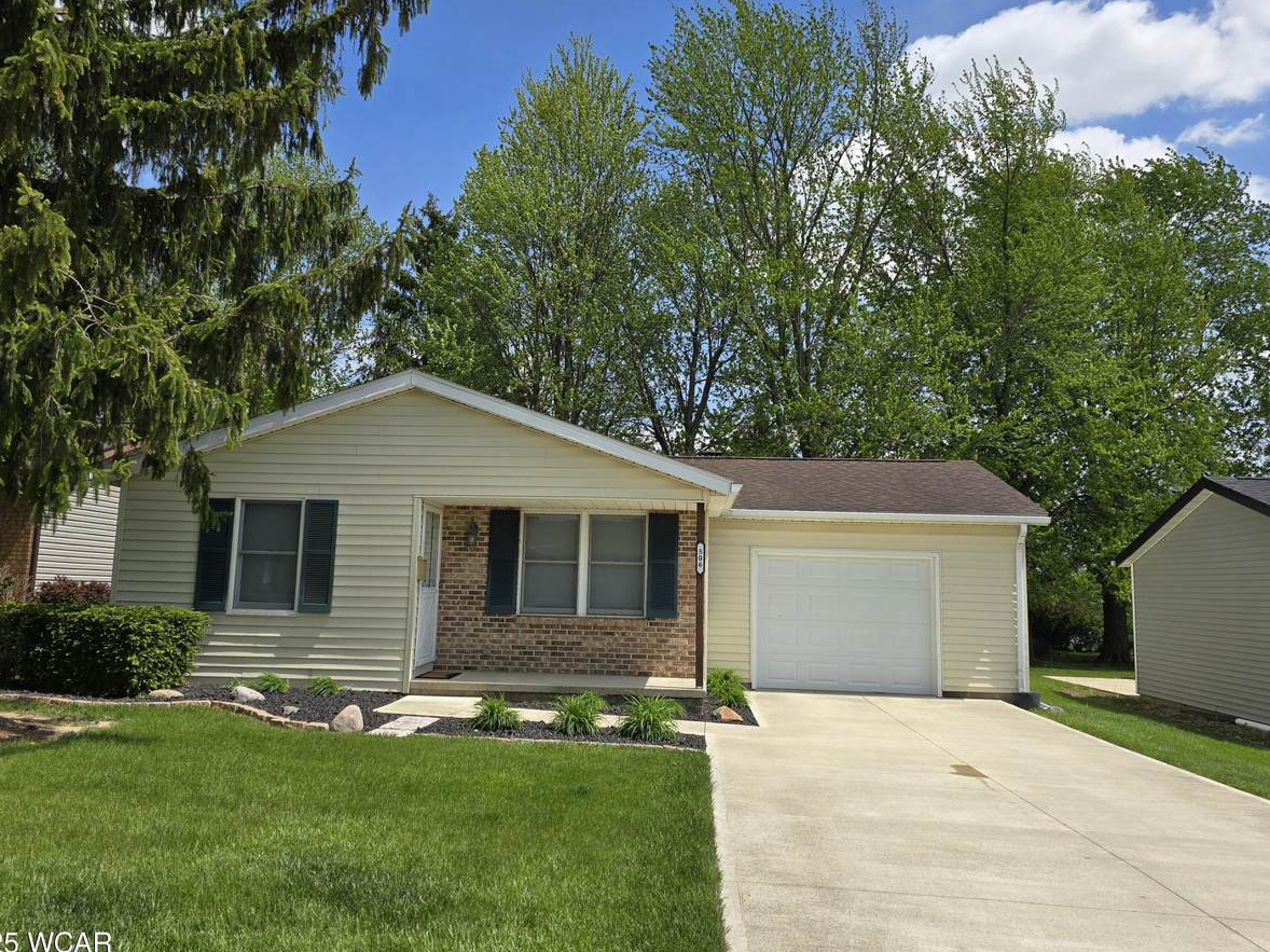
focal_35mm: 25
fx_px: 917
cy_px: 472
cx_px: 622
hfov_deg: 69.4
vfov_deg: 54.9
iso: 12
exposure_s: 1/1000
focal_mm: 6.3
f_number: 1.7
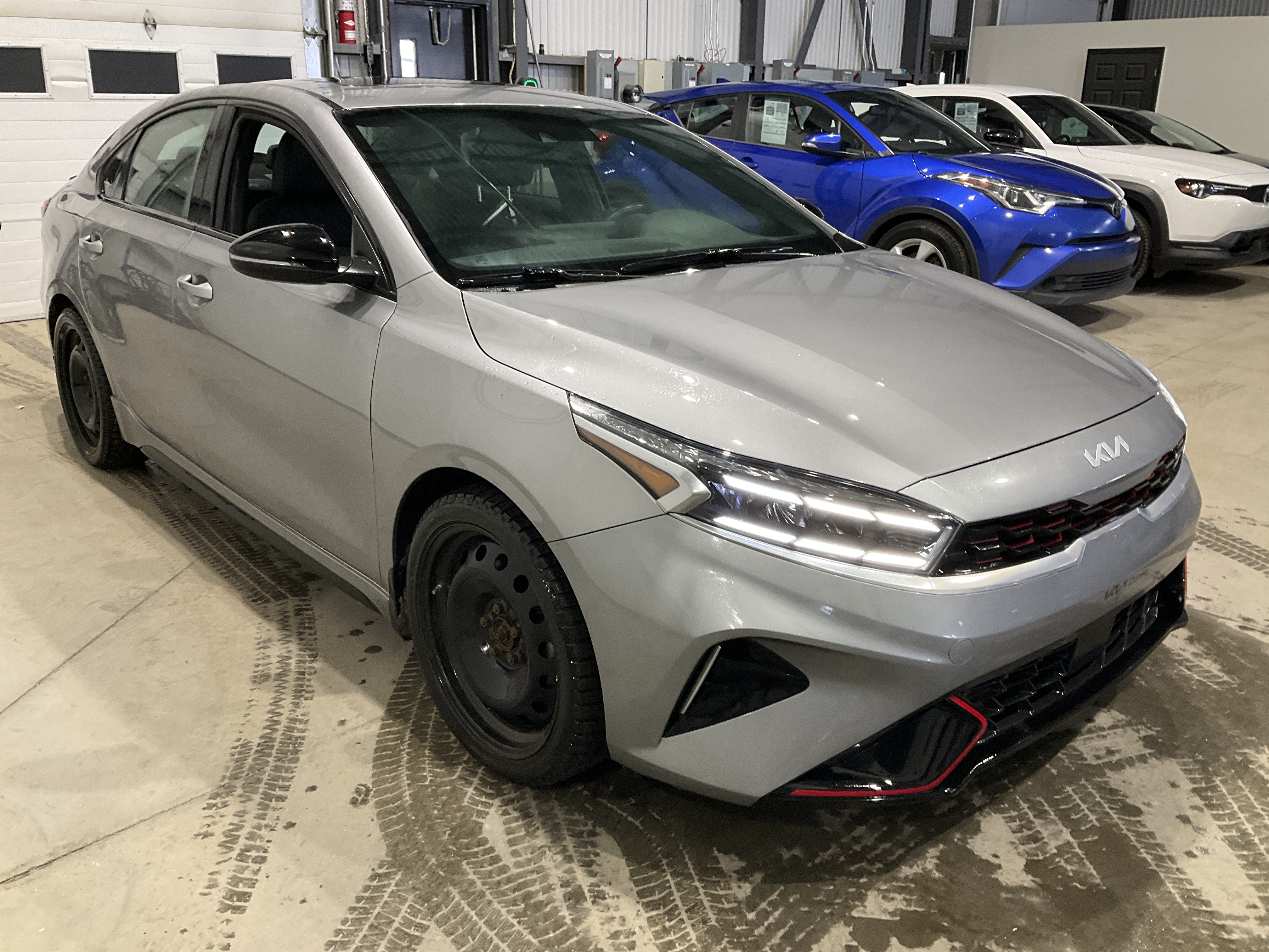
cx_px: 634
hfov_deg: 61.7
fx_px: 1063
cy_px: 476
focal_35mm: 29
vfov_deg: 48.2
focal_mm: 3
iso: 80
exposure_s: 1/60
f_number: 1.8
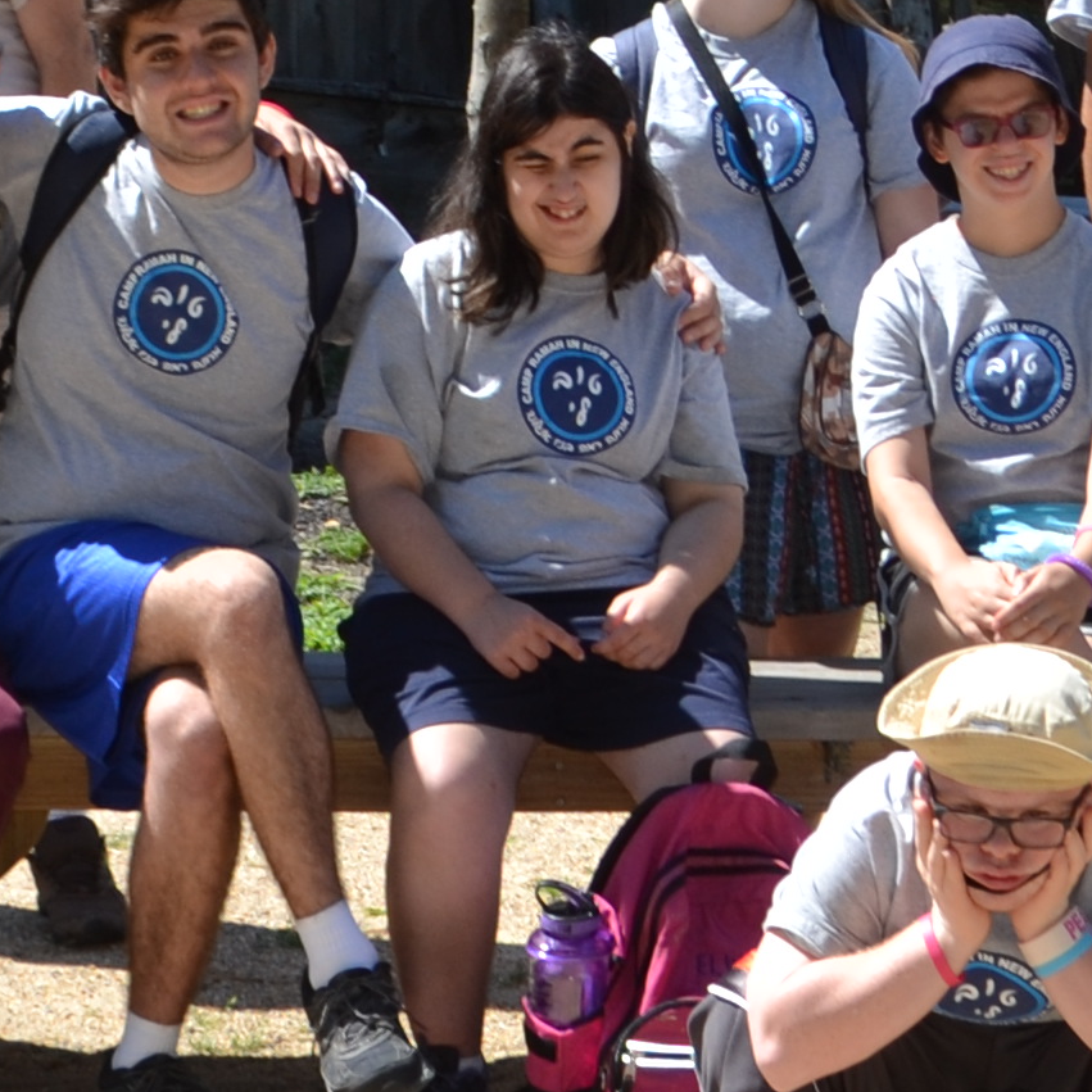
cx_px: 1100
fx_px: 4925
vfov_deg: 12.5
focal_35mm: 138
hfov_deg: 12.5
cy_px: -53
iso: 100
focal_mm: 20
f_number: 6.3
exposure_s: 1/200
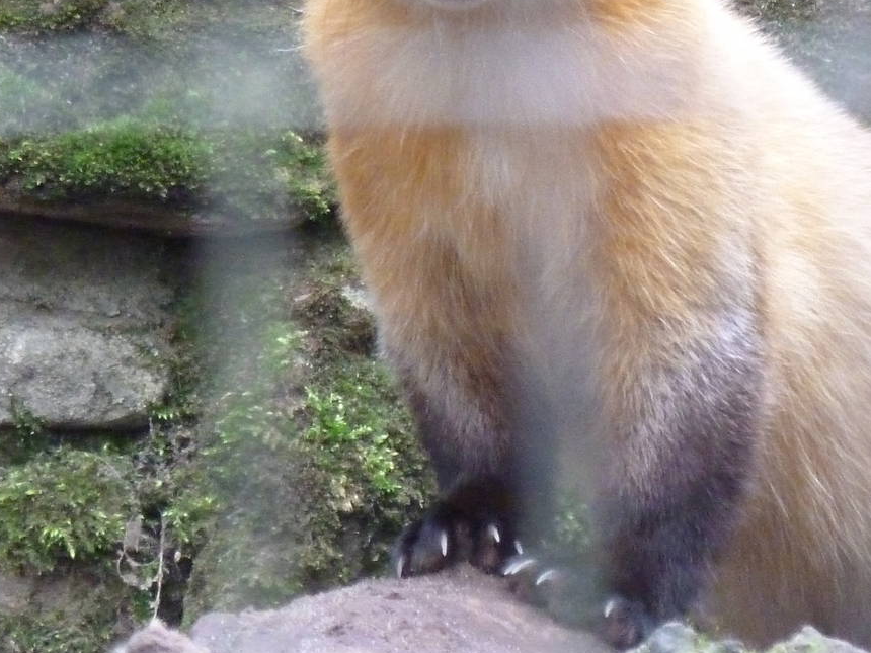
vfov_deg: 2.0
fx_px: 18670
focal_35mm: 742
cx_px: 634
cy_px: 124
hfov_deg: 2.7
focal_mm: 49.2
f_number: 4.9
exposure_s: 1/125
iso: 800
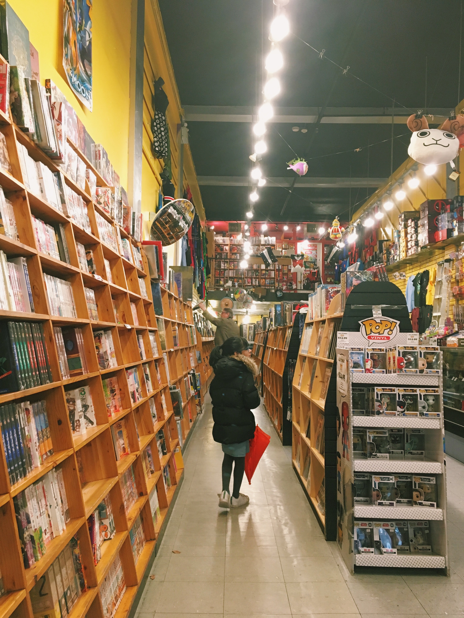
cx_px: 232
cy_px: 309
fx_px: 518
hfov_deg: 48.2
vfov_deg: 61.7
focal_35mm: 29
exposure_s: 1/30
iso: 160
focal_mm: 4.15
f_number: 2.2
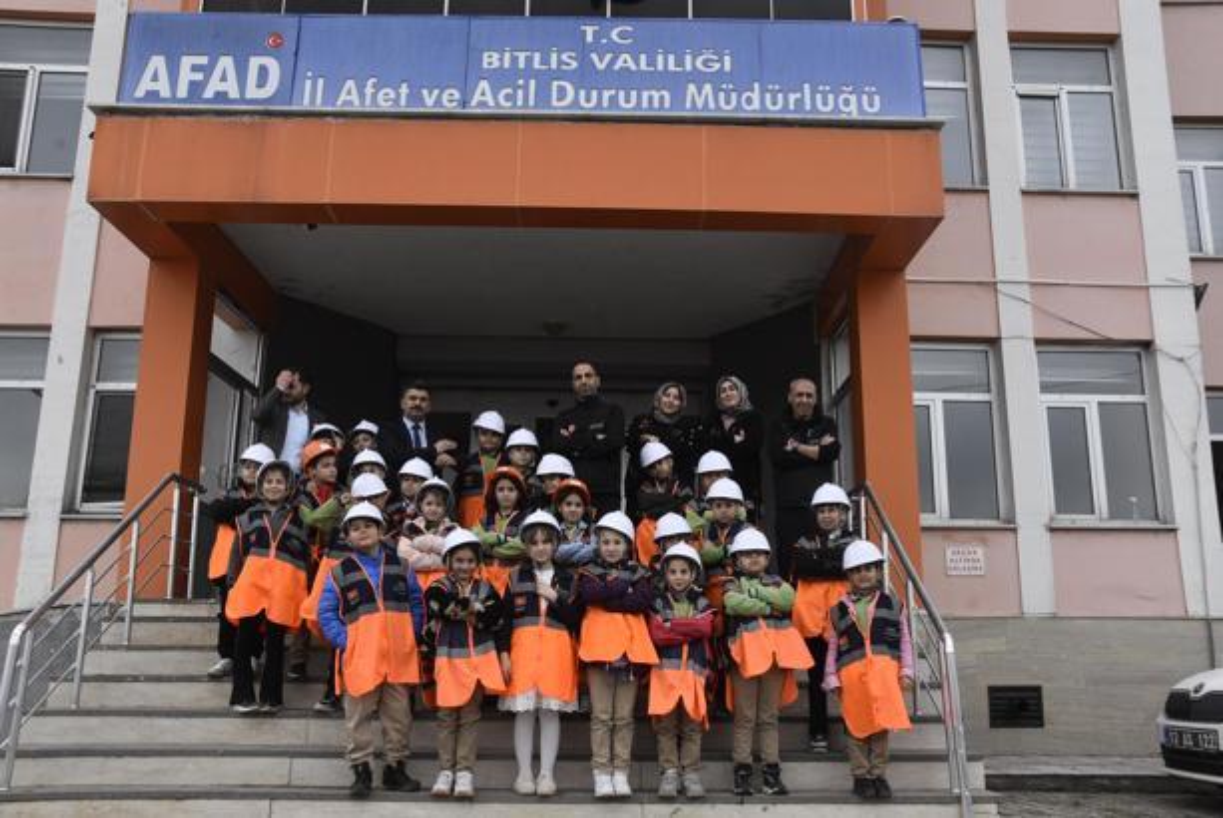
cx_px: 612
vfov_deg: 41.8
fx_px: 1071
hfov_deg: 59.4
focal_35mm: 32
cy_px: 409
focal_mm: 21
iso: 1600
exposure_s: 1/500
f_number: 11
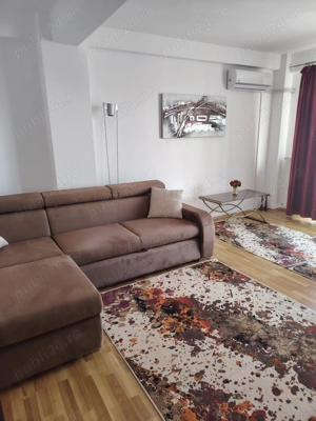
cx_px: 158
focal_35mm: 24
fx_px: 292
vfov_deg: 71.6
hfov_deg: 56.8
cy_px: 210
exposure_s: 1/33.3
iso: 853
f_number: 1.75
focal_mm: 5.25
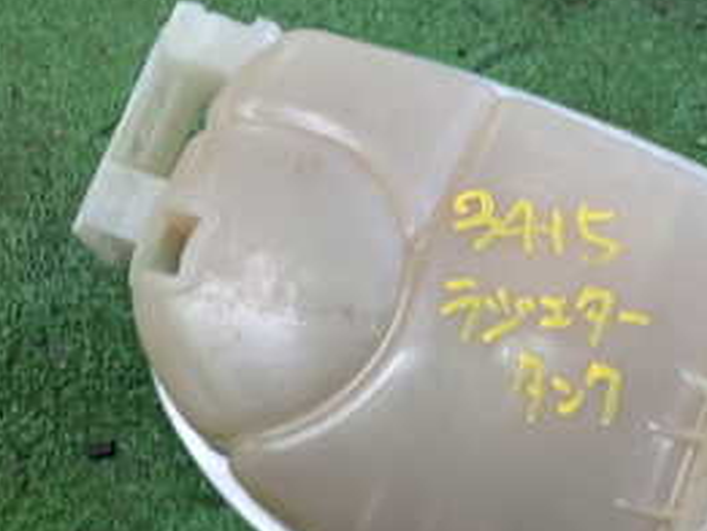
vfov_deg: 21.2
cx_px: 577
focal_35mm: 69
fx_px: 1410
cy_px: 393
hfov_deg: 27.5
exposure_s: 1/30
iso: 200
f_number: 2.3
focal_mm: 5.4
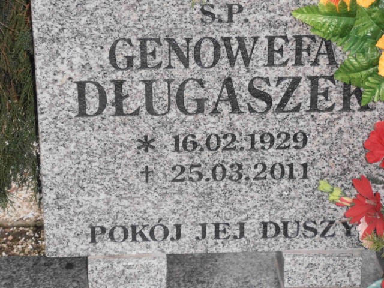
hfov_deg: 14.3
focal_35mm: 138
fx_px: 1531
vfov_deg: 10.7
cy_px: 144
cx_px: 192
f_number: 5.8
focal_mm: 24.39
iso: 500
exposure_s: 1/80
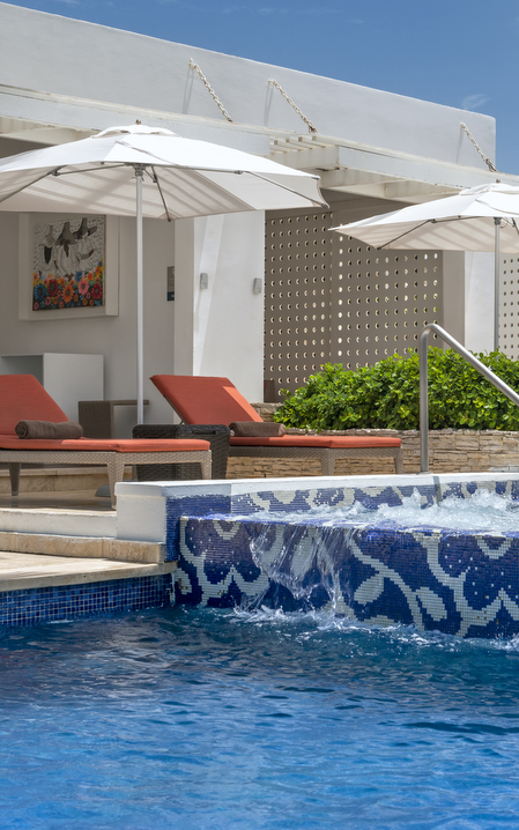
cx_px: 483
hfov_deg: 18.5
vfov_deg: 29.8
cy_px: 415
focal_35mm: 69
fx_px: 1561
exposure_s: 1/250
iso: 320
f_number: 10
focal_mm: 45
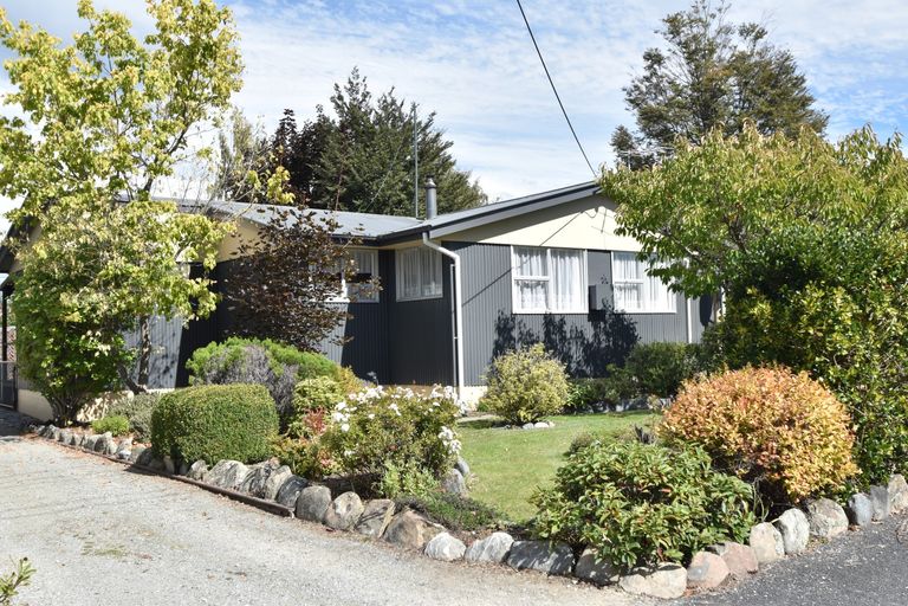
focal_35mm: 36
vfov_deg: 36.9
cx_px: 454
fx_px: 908
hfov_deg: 53.1
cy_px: 303
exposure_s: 1/400
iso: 200
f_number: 10
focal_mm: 24
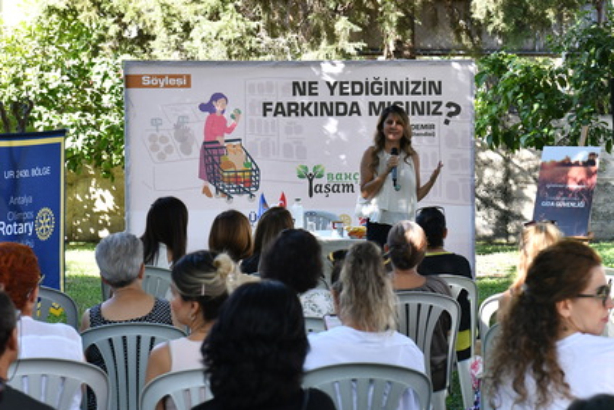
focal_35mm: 99
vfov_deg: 13.8
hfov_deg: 20.6
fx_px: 1689
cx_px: 348
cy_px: 185
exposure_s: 1/250
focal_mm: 70
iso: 1000
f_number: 5.6
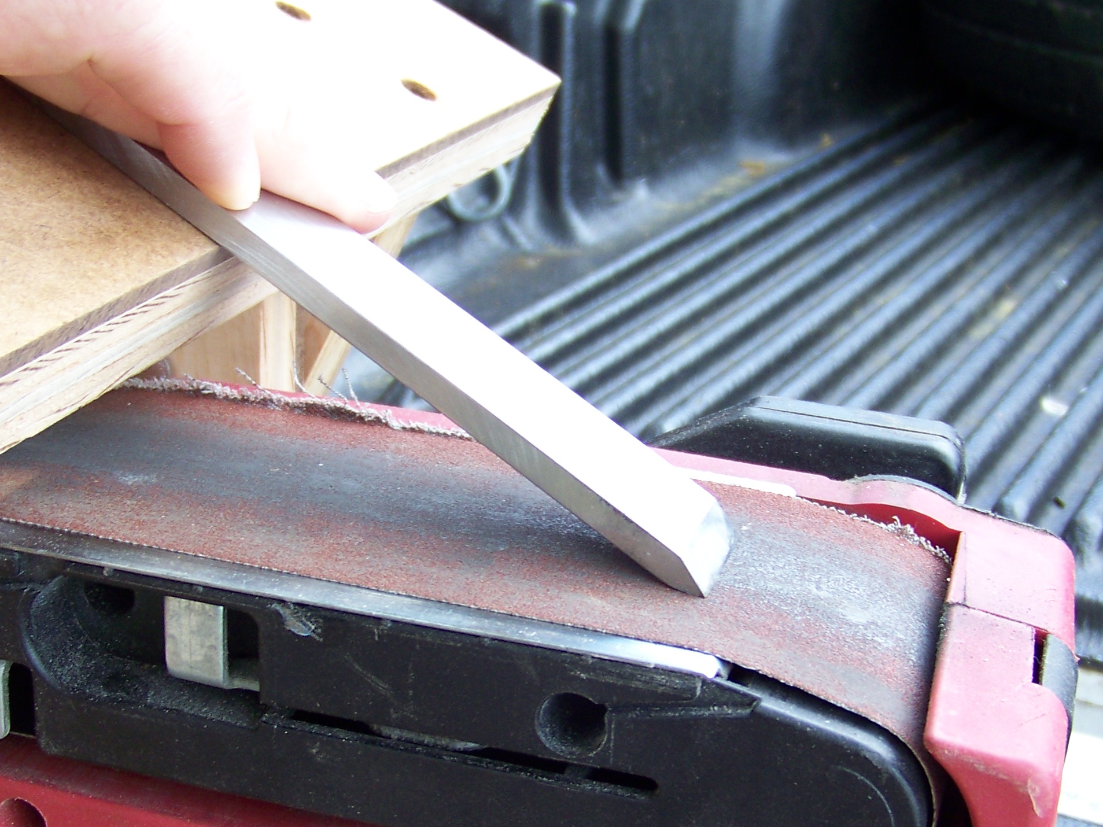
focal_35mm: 58
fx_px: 1848
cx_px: 515
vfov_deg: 25.2
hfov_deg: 33.2
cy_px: 519
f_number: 2.8
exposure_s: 1/40
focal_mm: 5.85
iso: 64
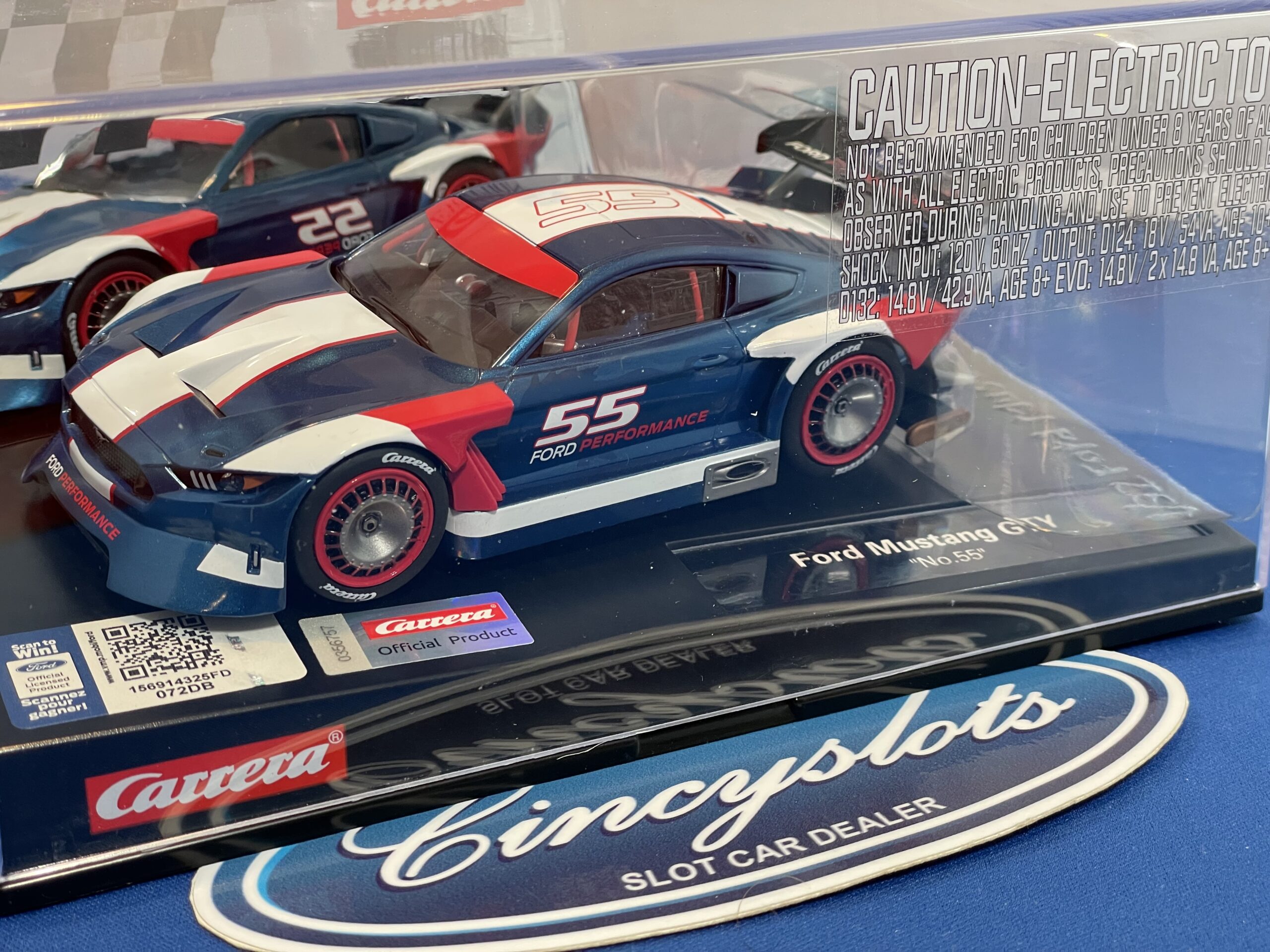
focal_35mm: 52
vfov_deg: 28.0
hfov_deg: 36.8
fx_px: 1908
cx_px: 635
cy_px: 476
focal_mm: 6
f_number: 2
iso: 125
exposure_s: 1/60
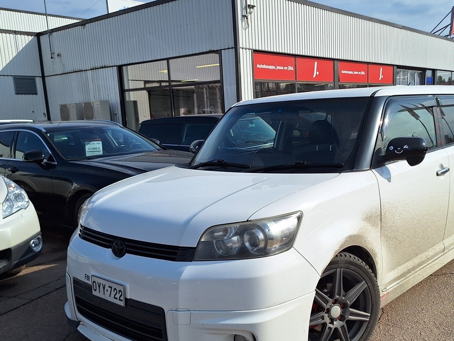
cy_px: 213
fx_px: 459
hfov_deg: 52.6
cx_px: 244
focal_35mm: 35
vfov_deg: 40.4
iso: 40
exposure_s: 1/5000
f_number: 1.8
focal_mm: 5.54
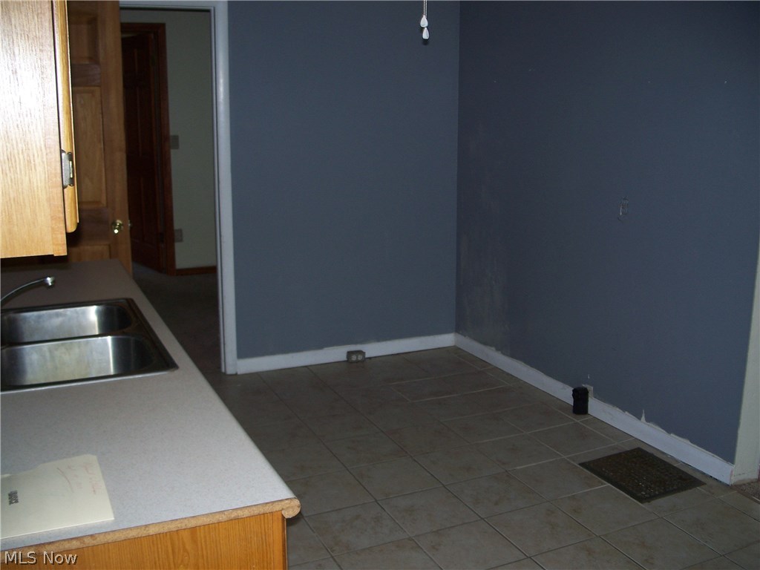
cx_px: 380
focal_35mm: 37
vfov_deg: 38.7
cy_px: 285
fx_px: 812
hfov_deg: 50.1
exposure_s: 1/60
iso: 125
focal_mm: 7.8
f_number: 2.8
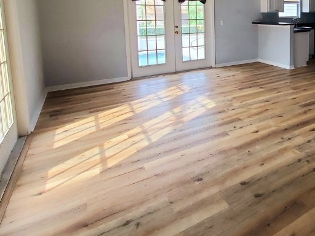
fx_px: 237
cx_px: 258
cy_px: 38
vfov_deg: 49.1
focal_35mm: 26
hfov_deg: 61.0
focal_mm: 1.8
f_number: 2.2
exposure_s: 1/59.2
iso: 100
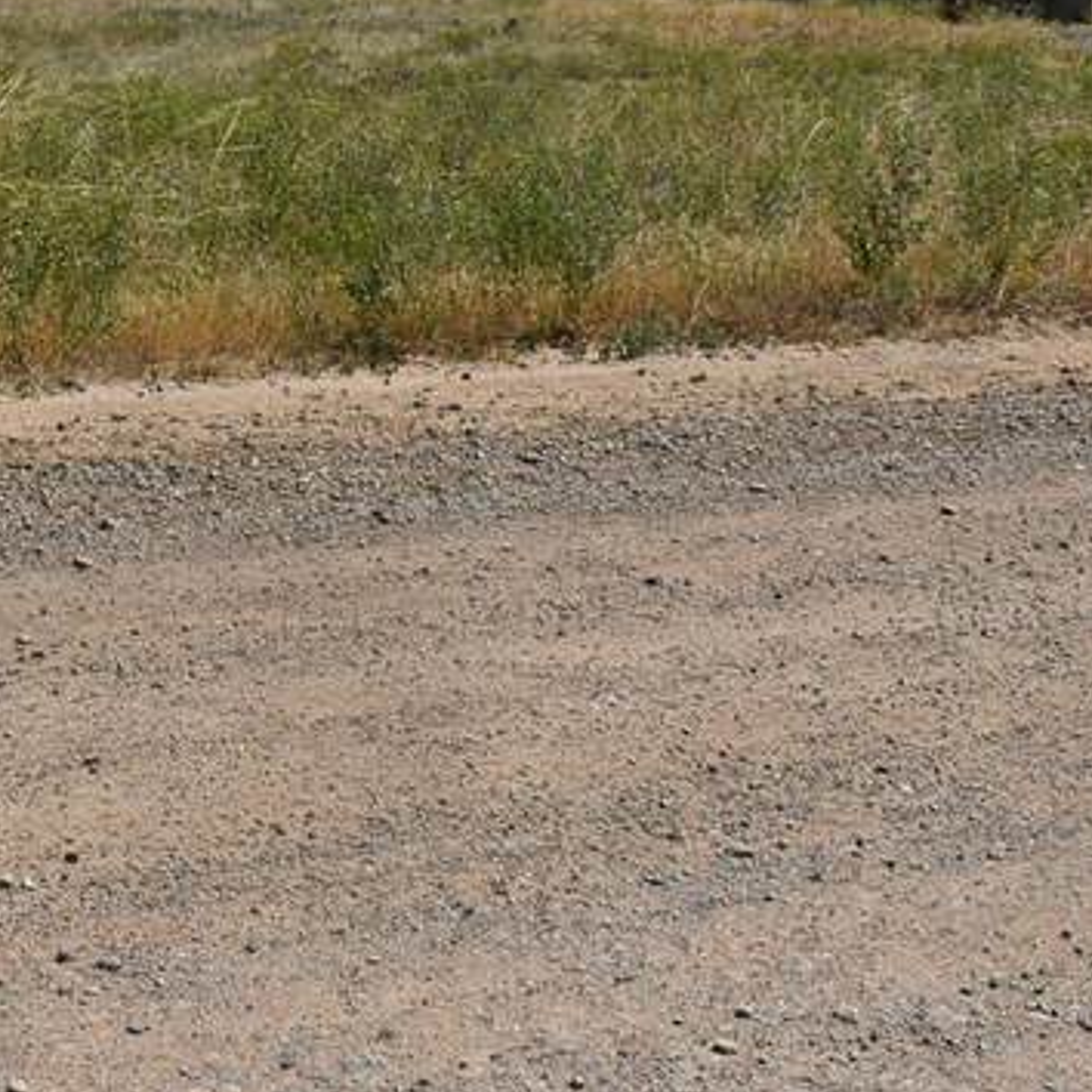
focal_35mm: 83
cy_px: -93
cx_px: -204
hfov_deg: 19.7
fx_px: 2962
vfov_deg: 20.0
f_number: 10
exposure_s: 1/400
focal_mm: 18
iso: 100
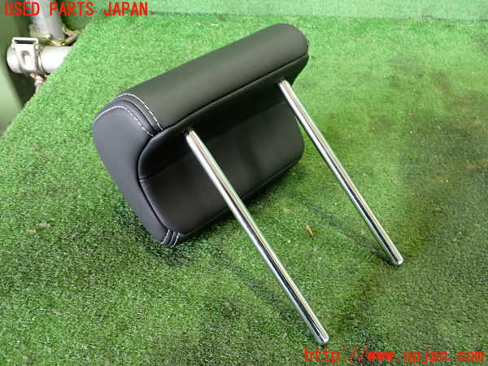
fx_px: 423
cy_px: 183
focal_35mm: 30
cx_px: 244
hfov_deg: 60.0
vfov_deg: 46.8
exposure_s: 1/30
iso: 800
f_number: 2.3
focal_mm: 5.4
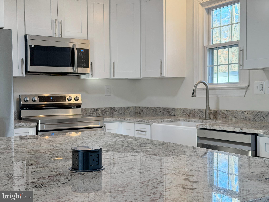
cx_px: 134
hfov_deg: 39.7
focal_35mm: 48
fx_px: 373
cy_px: 101
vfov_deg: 30.3
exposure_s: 1/137
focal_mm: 6.76
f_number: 1.78
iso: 200
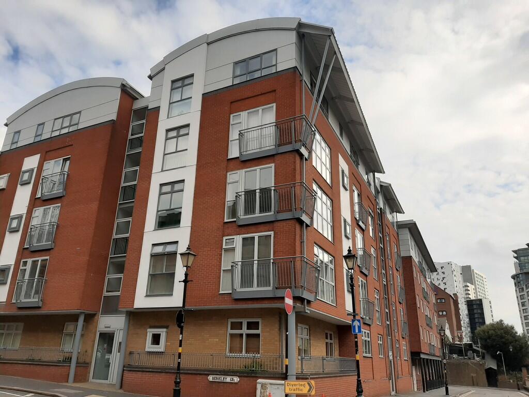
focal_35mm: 26
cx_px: 264
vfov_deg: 53.1
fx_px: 397
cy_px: 198
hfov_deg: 67.3
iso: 40
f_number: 1.7
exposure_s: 1/2237
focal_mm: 3.93
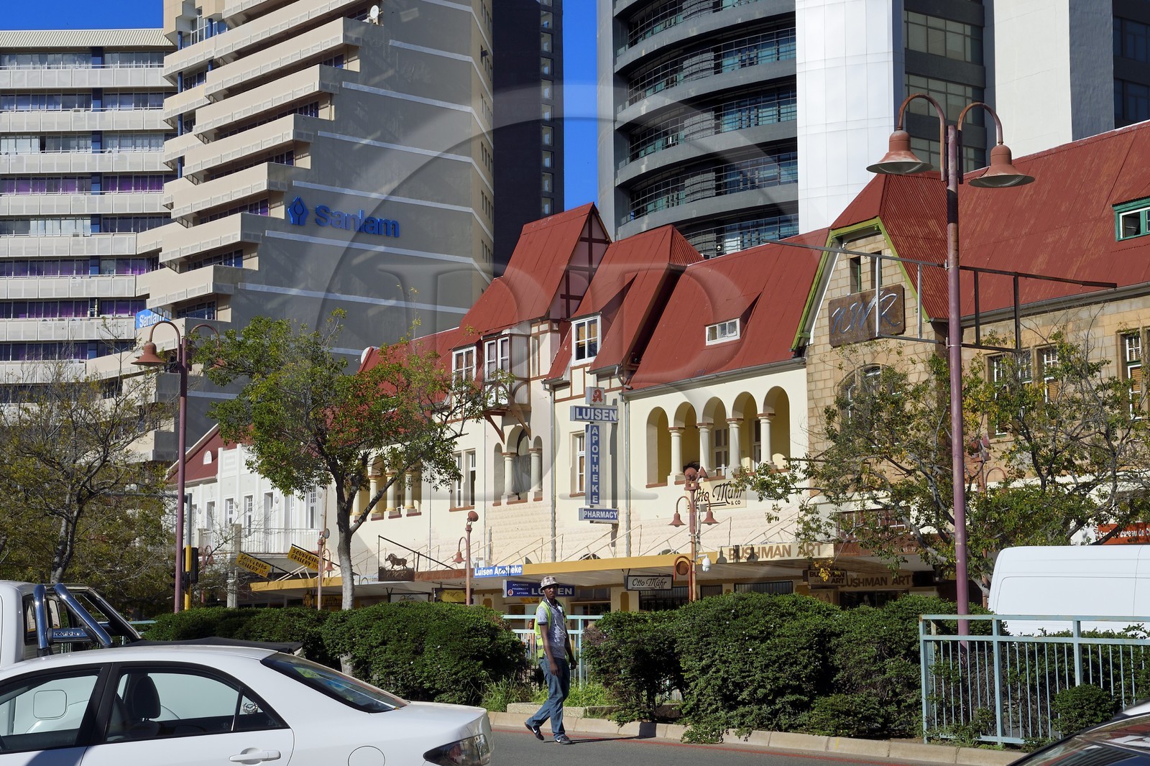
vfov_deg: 21.9
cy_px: 383
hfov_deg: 32.4
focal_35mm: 62
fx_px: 1980
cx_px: 575
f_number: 18
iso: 250
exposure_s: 1/250
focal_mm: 62
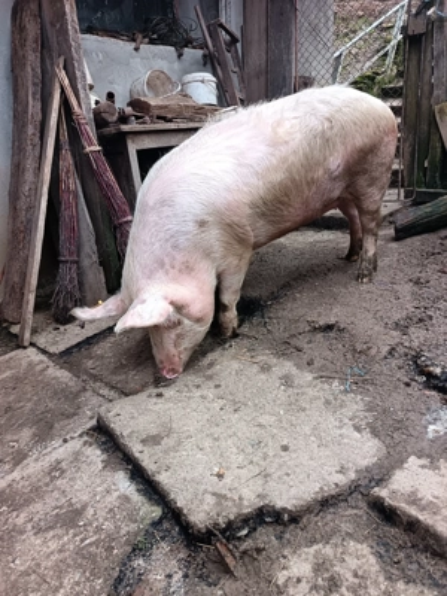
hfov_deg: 56.8
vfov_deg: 71.6
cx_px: 224
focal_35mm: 24
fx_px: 413
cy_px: 298
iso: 419
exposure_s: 1/100
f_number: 1.75
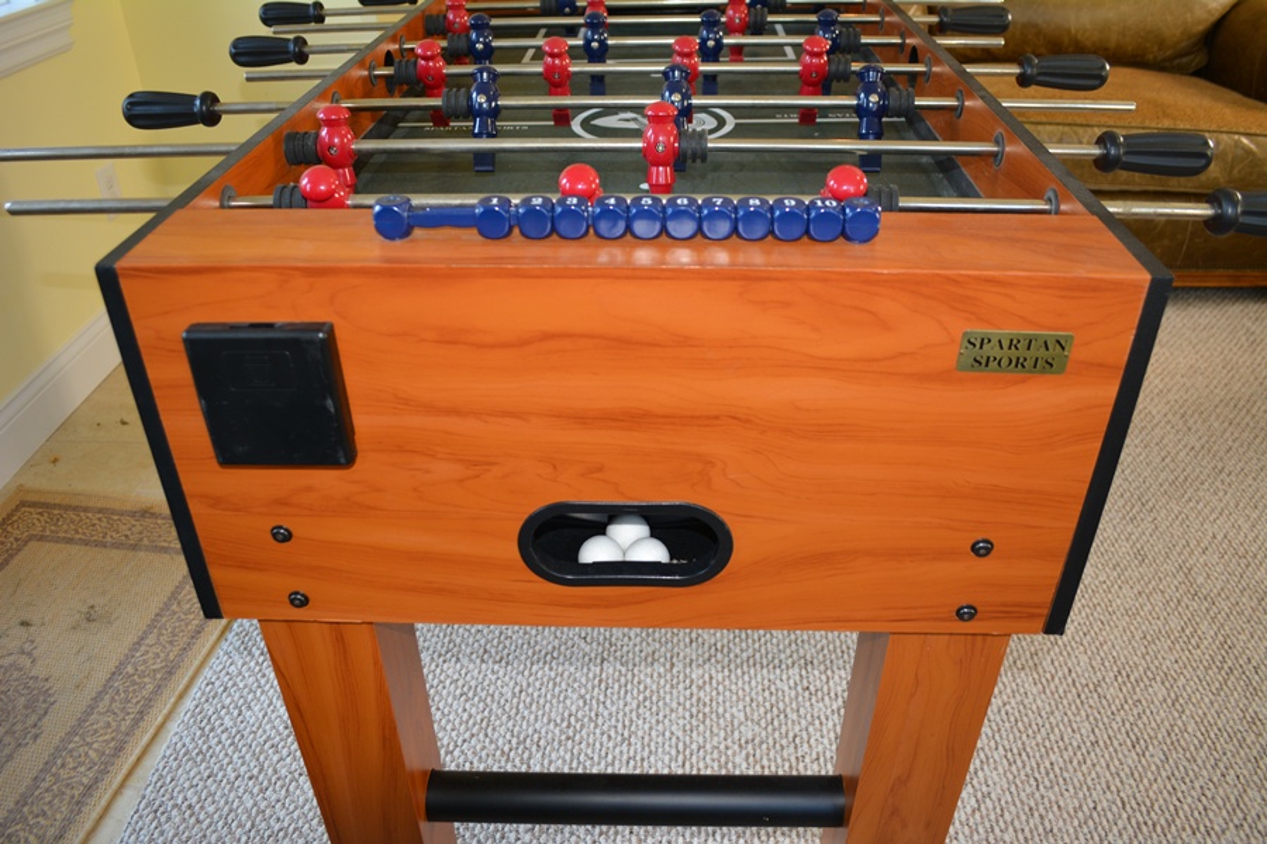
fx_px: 950
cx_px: 634
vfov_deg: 47.9
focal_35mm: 27
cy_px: 422
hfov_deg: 67.4
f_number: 3.5
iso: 400
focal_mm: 18
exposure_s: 1/60
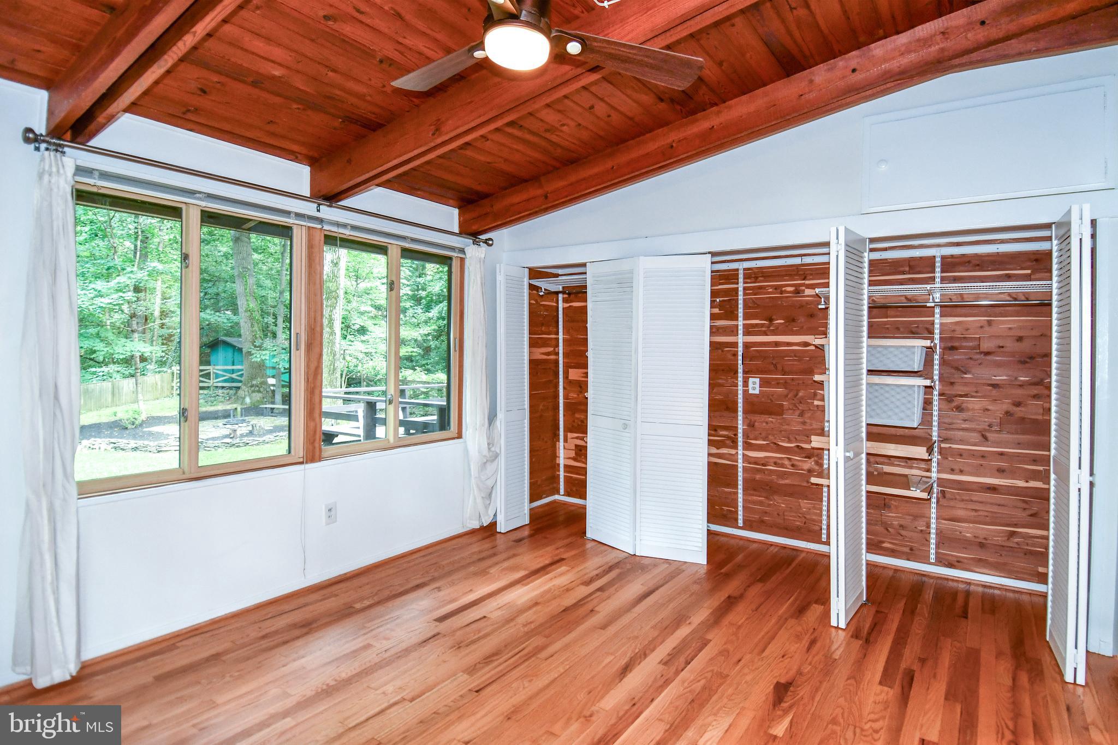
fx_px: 559
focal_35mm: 18
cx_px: 559
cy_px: 372
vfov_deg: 67.4
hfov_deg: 90.0
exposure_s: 1/60
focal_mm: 12
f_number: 4
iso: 900
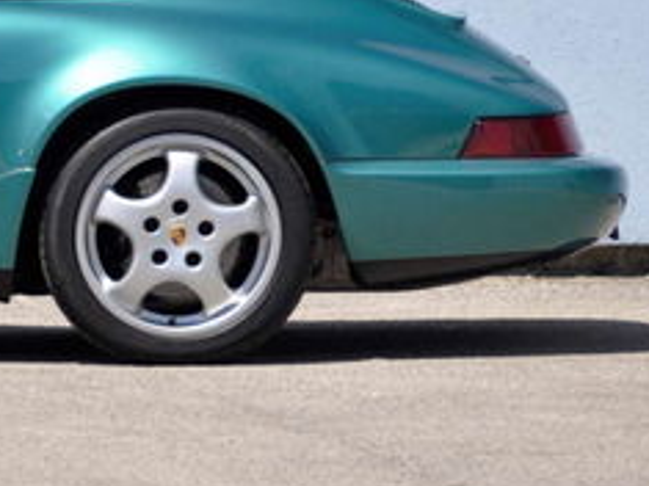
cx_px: -265
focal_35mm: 495
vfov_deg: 3.0
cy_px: 235
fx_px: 9268
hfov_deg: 4.0
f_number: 7.1
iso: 500
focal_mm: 105
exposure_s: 1/800
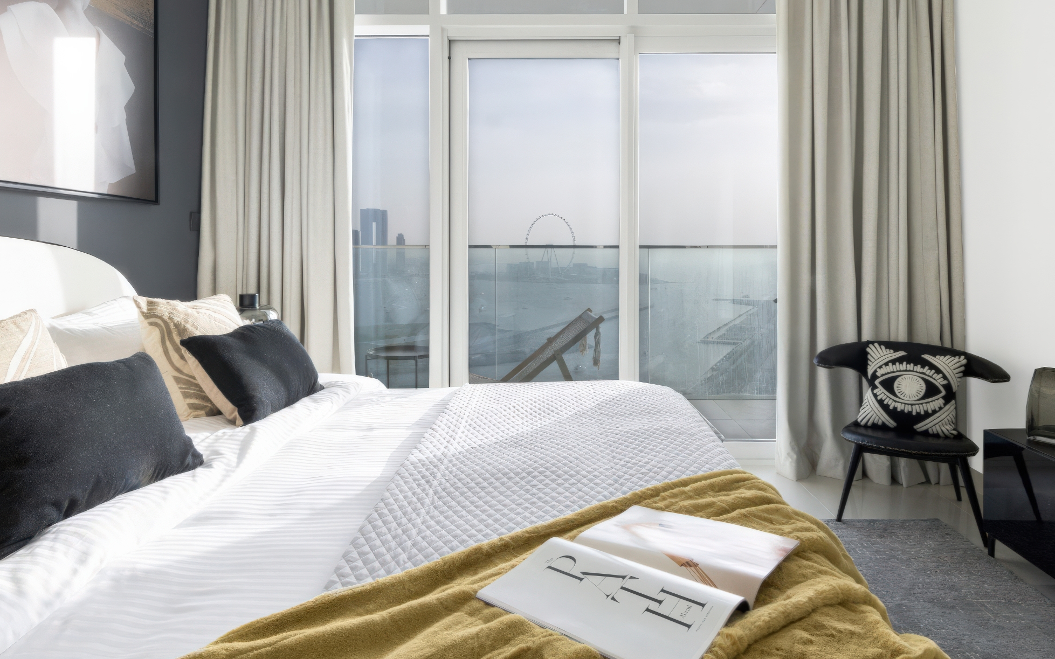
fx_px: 575
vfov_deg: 58.9
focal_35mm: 20
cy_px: 246
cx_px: 577
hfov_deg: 84.8
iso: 250
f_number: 22
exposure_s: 1/10
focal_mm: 11
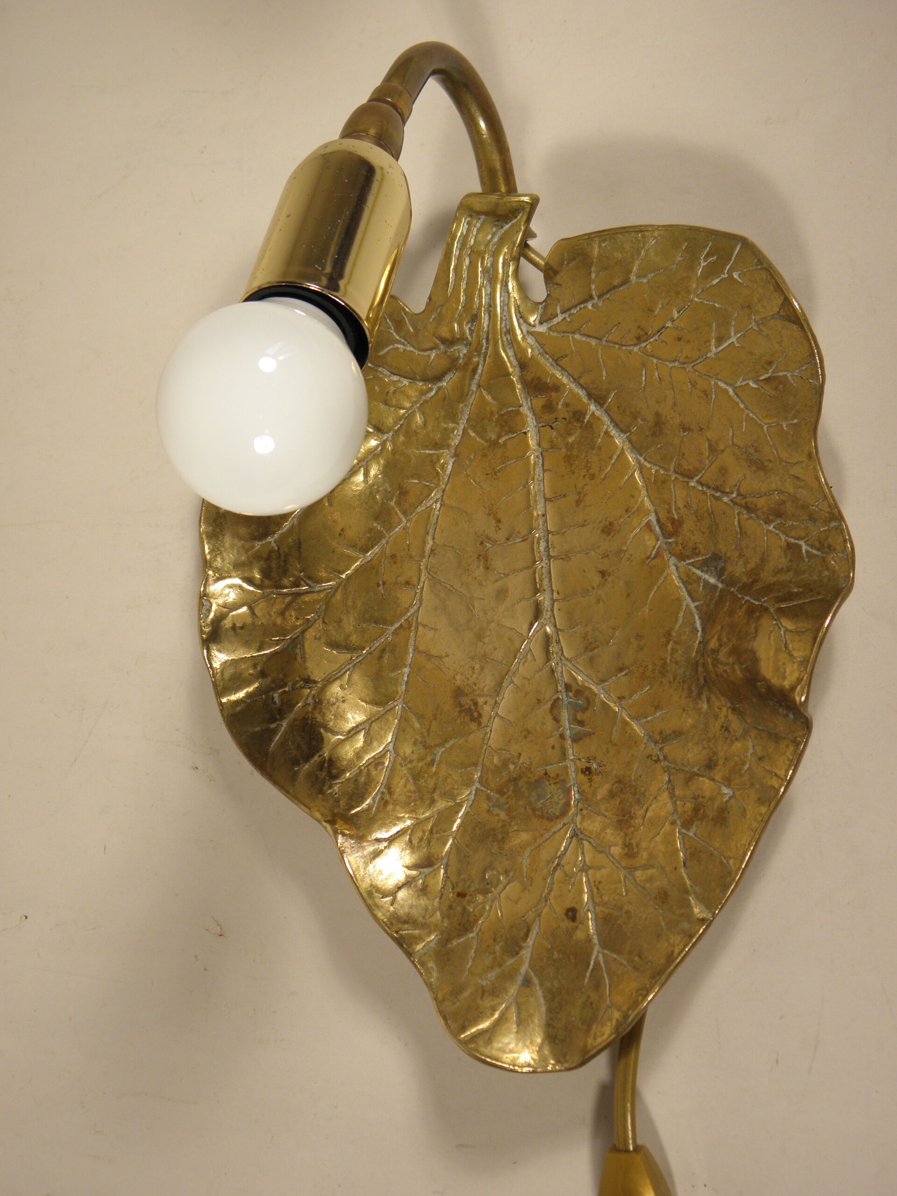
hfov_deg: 30.9
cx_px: 448
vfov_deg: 40.4
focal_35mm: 47
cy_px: 598
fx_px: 1624
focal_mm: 8.6
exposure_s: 1/40
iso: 100
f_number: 3.9
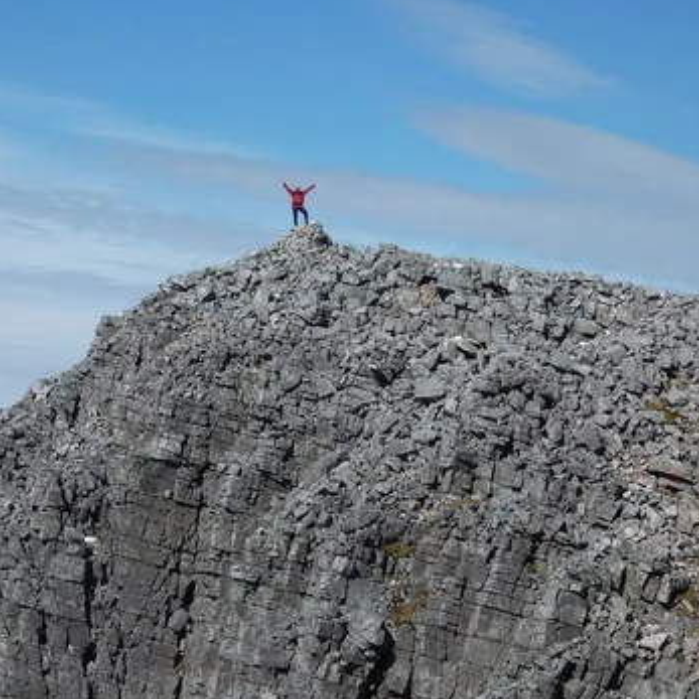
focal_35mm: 127
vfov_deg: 13.7
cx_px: 286
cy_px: 346
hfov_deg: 13.7
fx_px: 2901
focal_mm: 17
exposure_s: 1/800
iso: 80
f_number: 5.6
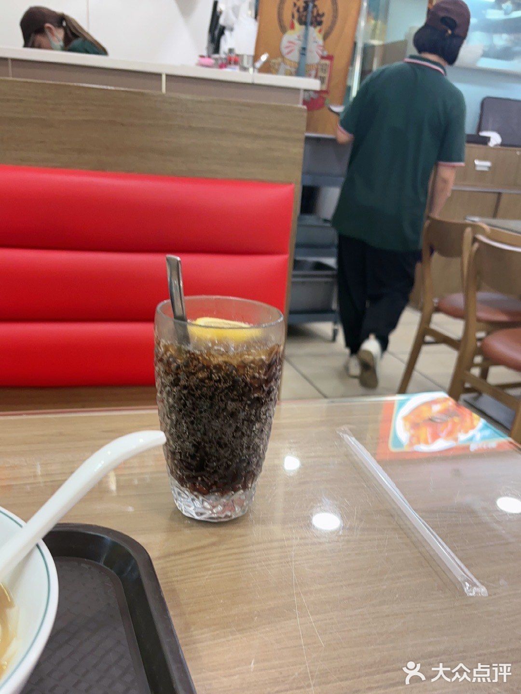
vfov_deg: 65.3
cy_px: 347
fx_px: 542
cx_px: 260
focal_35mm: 27
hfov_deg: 51.4
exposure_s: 1/50
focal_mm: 5.96
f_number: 1.6
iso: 100
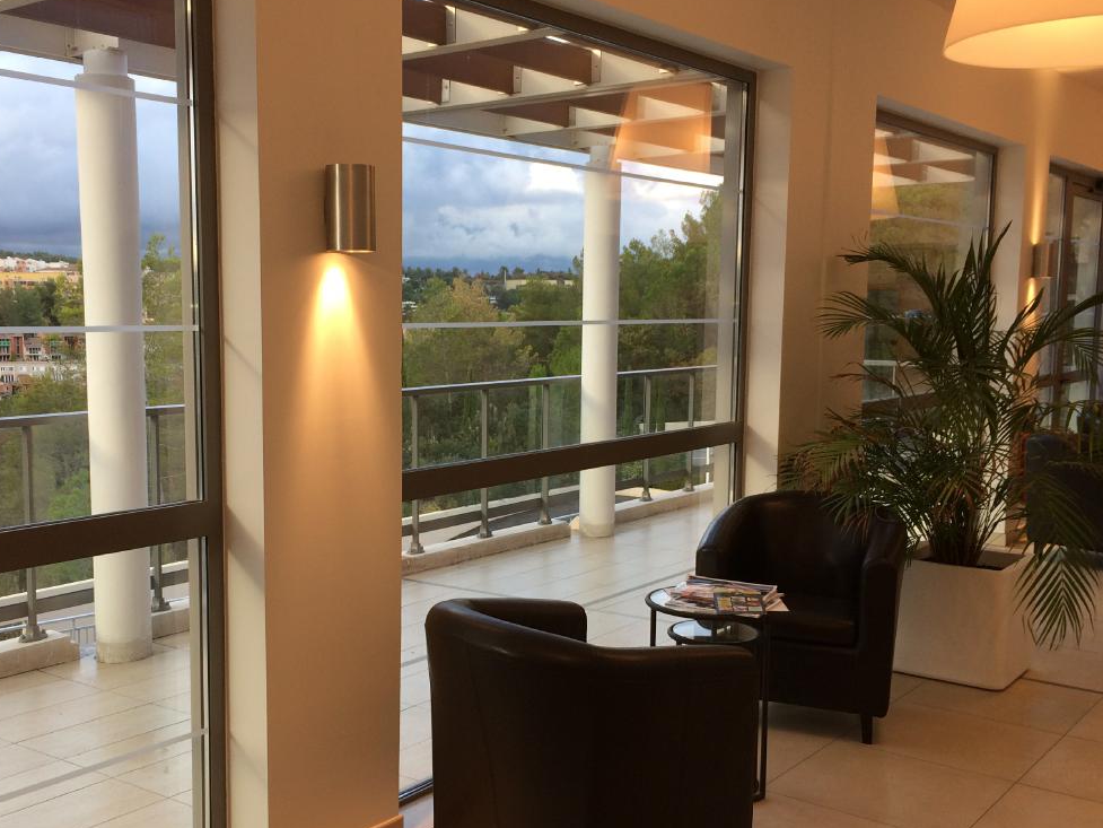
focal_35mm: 38
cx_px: 471
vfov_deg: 37.7
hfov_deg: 48.8
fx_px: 1211
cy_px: 453
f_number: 2.2
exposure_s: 1/118
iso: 32
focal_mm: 4.15
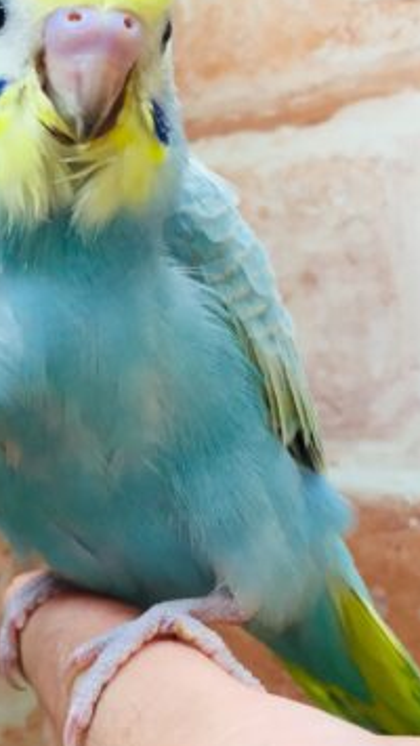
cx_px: 23
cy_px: 273
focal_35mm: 57
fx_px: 1127
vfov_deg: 36.4
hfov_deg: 20.6
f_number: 2.2
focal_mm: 4.15
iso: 64
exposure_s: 1/30
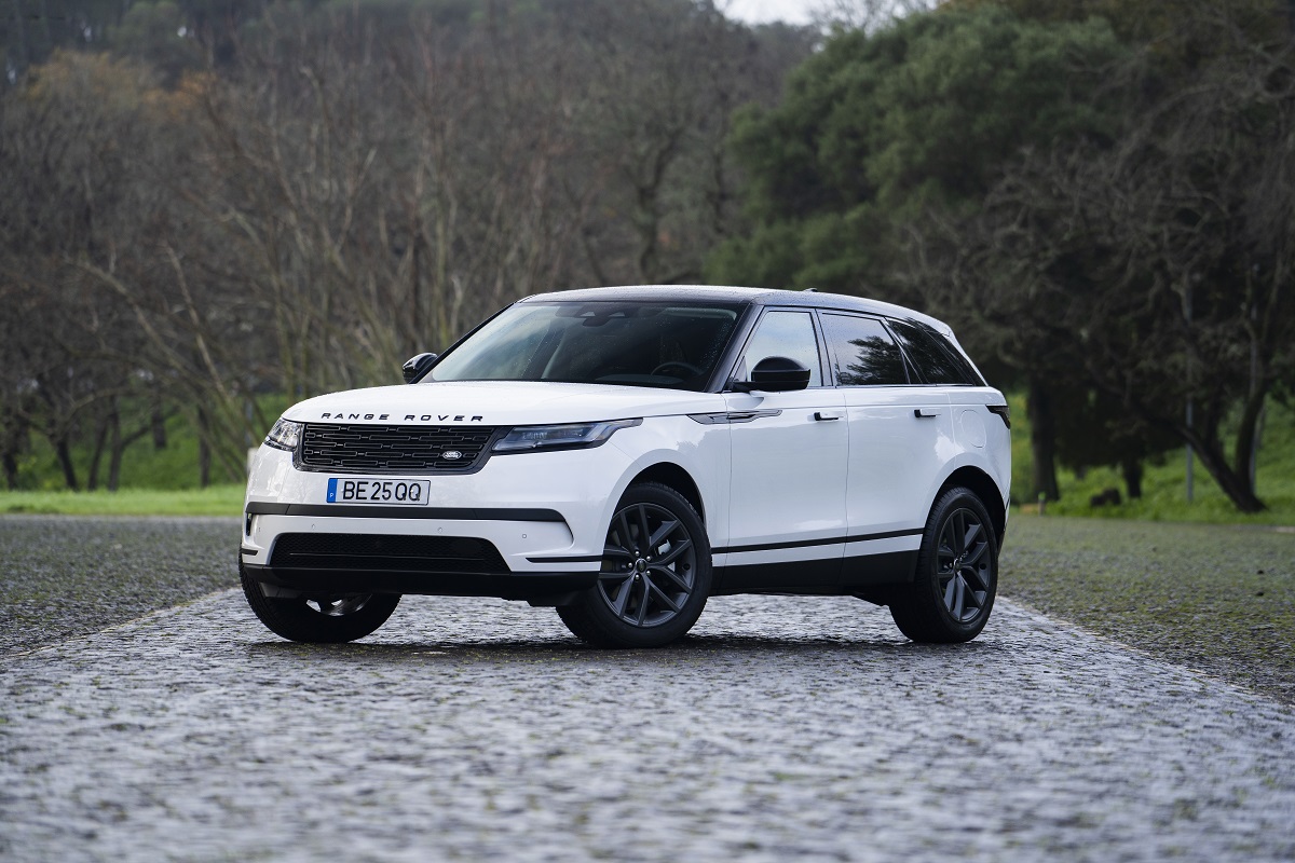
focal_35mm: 191
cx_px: 648
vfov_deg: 7.2
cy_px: 432
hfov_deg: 10.8
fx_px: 6870
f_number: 4
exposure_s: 1/160
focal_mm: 191
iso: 400
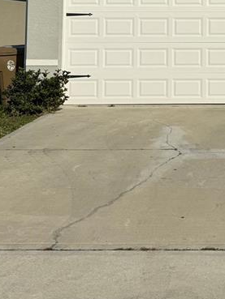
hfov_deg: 18.0
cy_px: 0
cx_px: 265
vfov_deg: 23.9
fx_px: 676
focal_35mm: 78
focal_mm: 6.76
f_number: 1.78
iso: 80
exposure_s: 1/17241
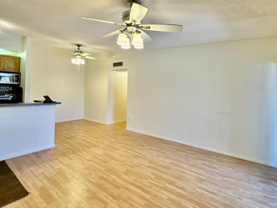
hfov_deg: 81.7
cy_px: 89
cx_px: 131
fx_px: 160
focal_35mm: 20
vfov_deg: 65.7
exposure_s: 1/60
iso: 80
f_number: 2.2
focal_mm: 2.22
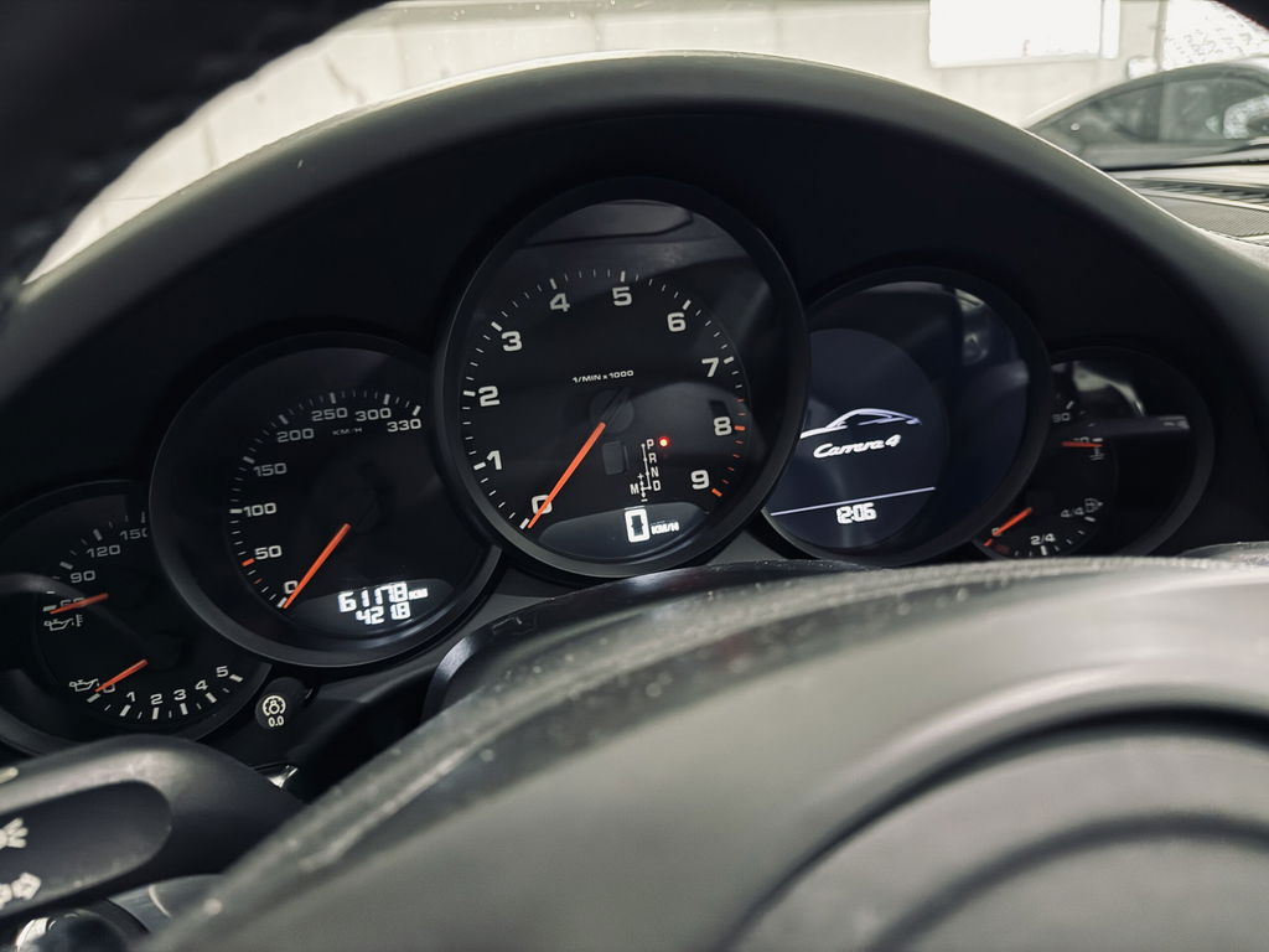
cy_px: 476
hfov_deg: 71.6
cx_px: 634
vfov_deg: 56.8
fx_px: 880
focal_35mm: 24
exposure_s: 1/20
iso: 1600
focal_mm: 6.76
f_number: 1.78
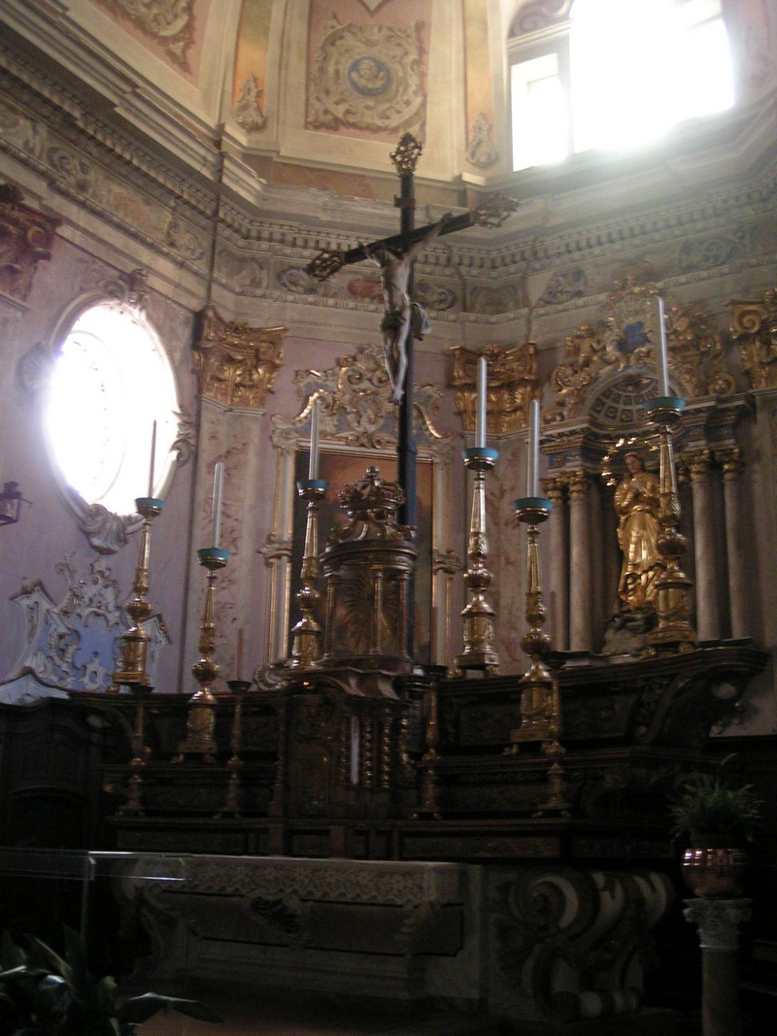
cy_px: 518
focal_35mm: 38
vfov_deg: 49.0
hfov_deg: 37.7
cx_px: 388
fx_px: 1138
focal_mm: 5.8
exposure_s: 1/10
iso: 200
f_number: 2.8
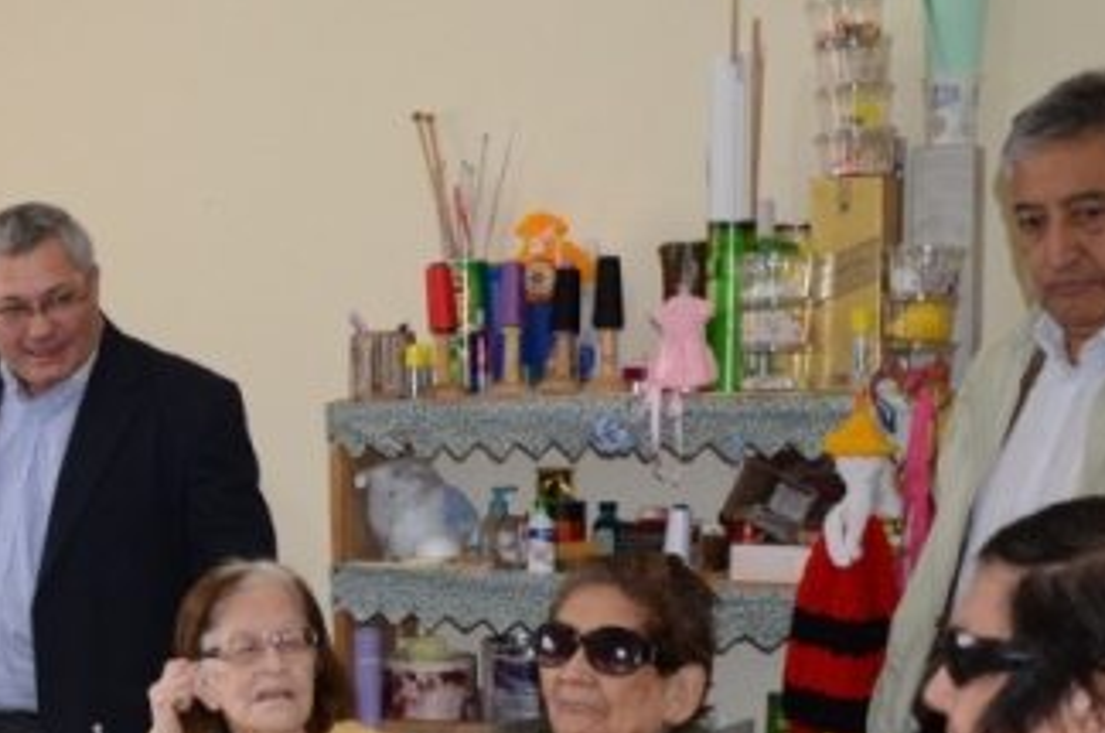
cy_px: 755
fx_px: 1961
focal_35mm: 64
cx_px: 89
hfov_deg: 30.0
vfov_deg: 20.4
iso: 800
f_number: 3.5
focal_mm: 18
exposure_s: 1/60
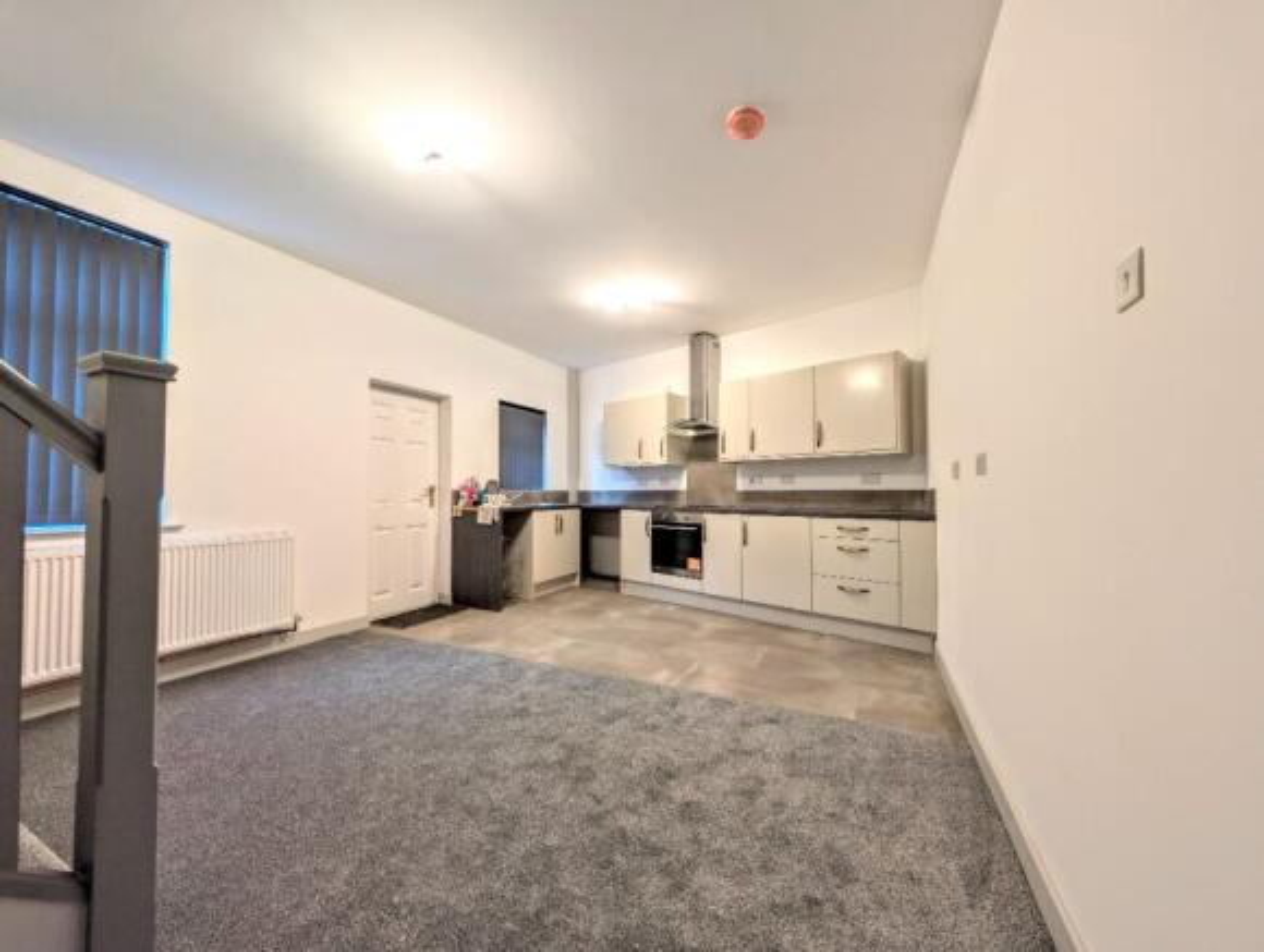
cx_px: 632
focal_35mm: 12
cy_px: 476
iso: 48
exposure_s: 1/32.8
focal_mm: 2.02
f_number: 1.7
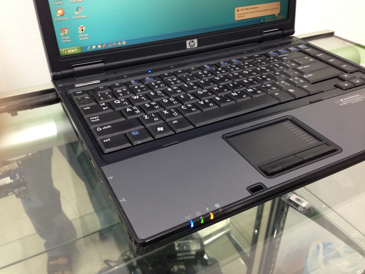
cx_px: 182
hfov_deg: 55.4
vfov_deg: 42.9
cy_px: 137
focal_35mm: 33
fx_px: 348
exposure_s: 1/20
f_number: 2.4
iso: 100
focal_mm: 4.12
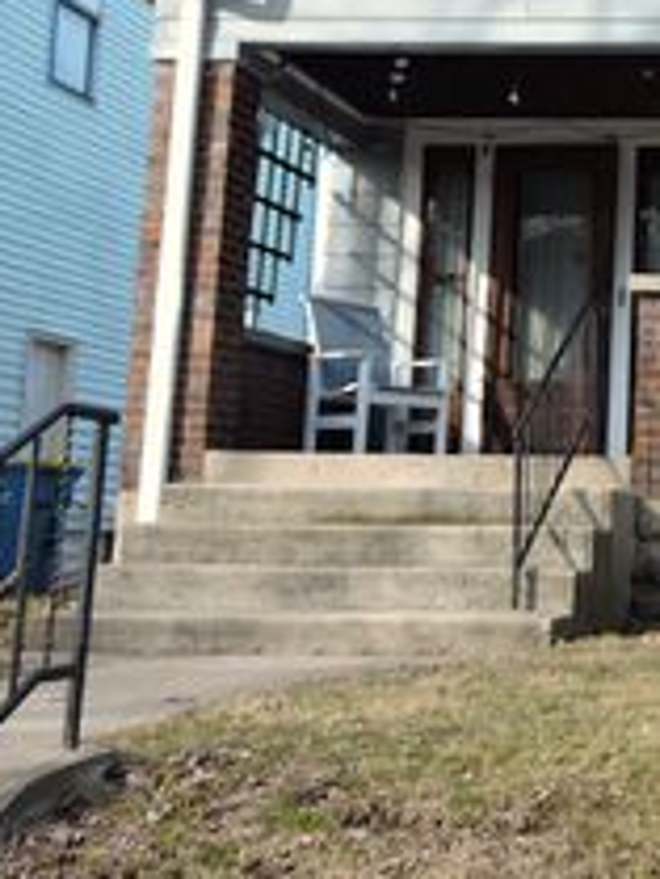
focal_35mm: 79
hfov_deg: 17.2
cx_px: 942
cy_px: 154
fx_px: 2006
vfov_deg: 24.2
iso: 100
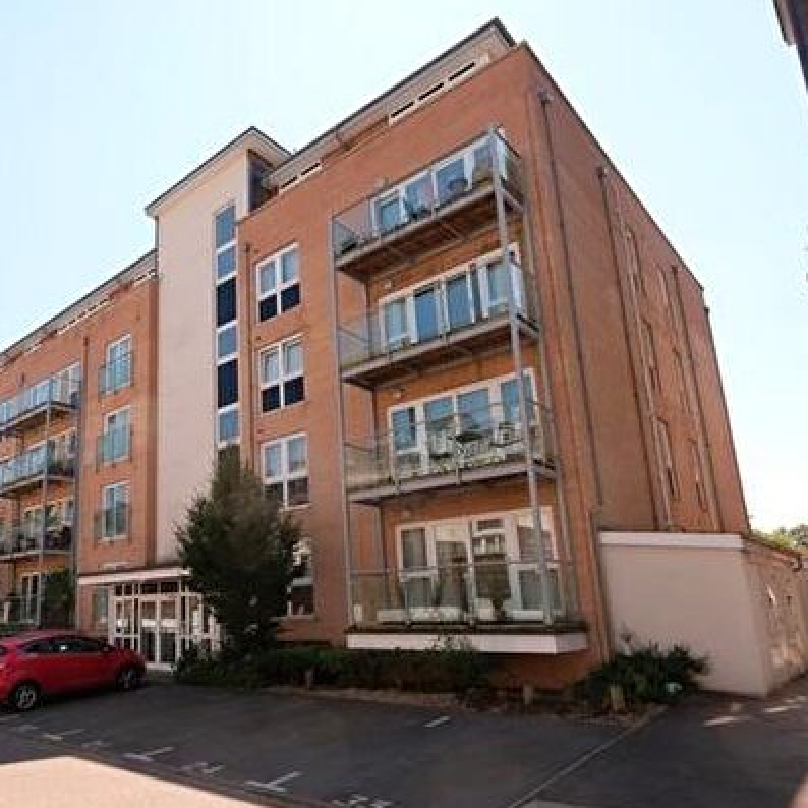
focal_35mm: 24
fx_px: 634
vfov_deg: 64.6
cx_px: 240
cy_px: 471
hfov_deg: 62.6
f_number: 5.6
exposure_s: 1/320
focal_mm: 10.5
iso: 200
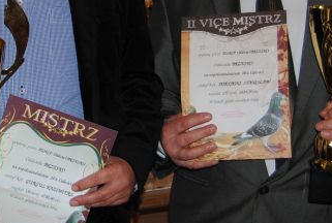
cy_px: 30
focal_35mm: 126
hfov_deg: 16.0
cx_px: 13
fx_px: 1165
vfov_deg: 10.9
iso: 200
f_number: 4.2
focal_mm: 30
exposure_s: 1/60
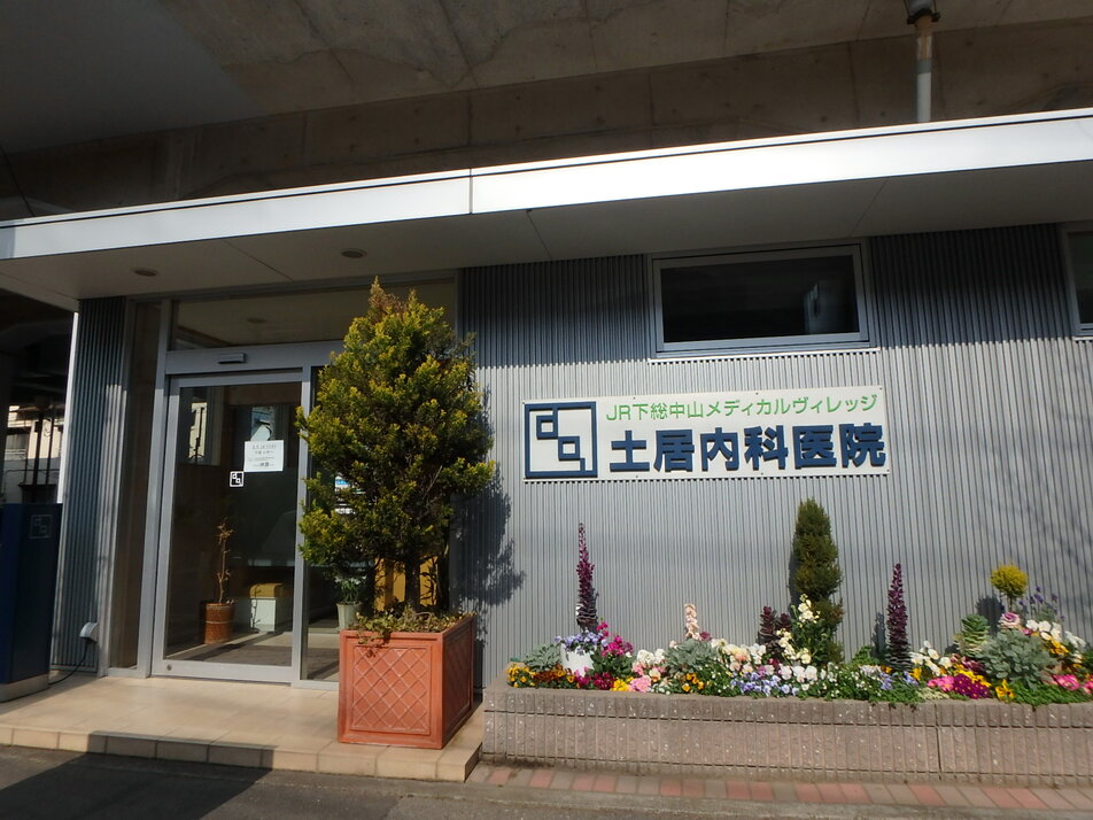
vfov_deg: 63.4
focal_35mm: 21
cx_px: 546
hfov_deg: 79.0
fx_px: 663
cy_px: 410
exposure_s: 1/800
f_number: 6
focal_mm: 3.7
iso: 125
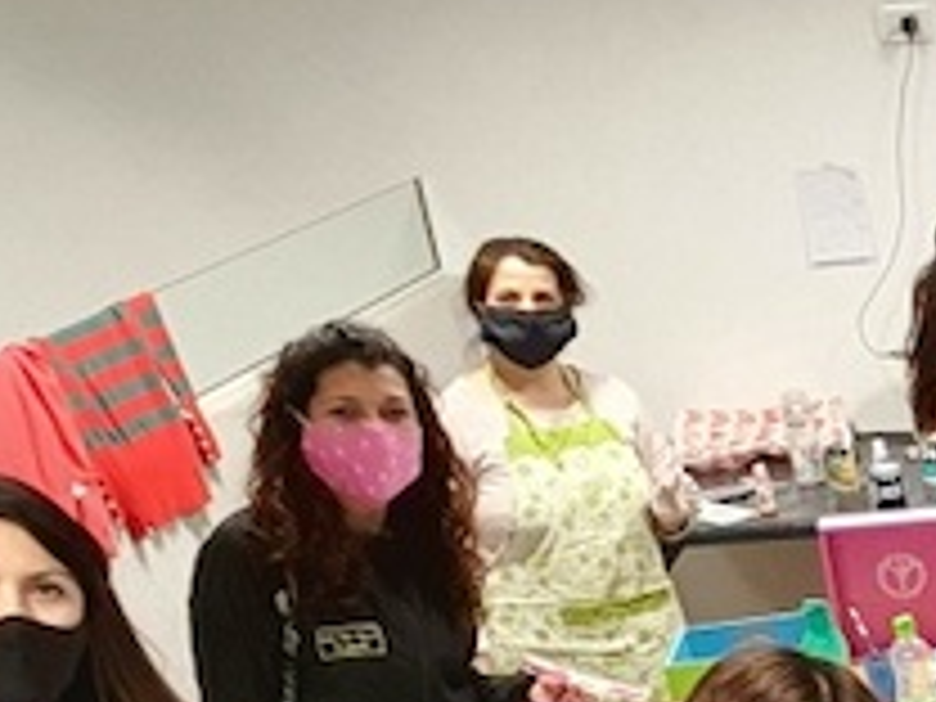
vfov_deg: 14.4
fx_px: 2596
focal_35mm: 96
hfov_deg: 17.5
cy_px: 1040
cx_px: 1562
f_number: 1.9
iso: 400
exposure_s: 1/50
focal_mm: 3.3
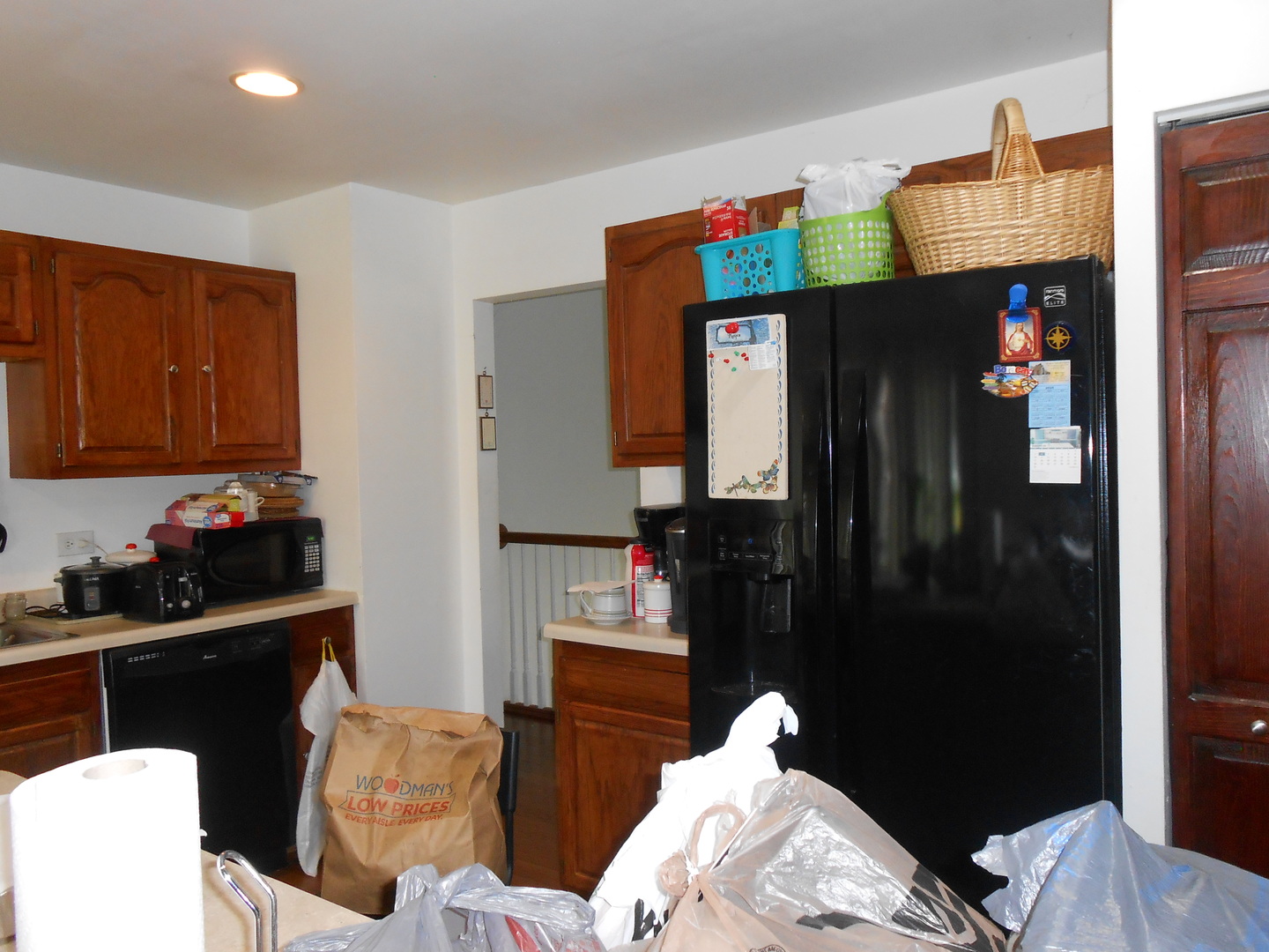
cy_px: 476
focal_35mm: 26
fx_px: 953
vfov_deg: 53.1
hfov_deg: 67.3
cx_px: 634
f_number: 3.5
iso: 250
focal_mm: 4.6
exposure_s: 1/25
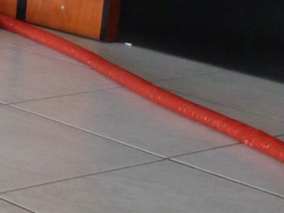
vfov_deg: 10.4
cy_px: 161
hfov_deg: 12.3
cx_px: -279
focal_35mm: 142
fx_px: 1166
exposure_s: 1/60
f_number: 3.1
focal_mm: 5
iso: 250
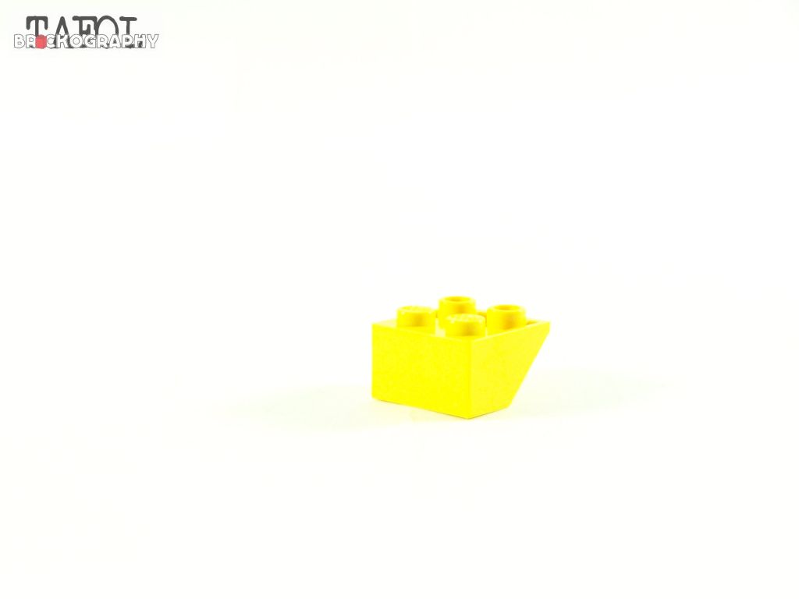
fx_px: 2170
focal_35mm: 94
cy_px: 300
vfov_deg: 15.7
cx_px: 400
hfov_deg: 20.9
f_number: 3.6
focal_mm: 15.6
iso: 400
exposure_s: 1/60
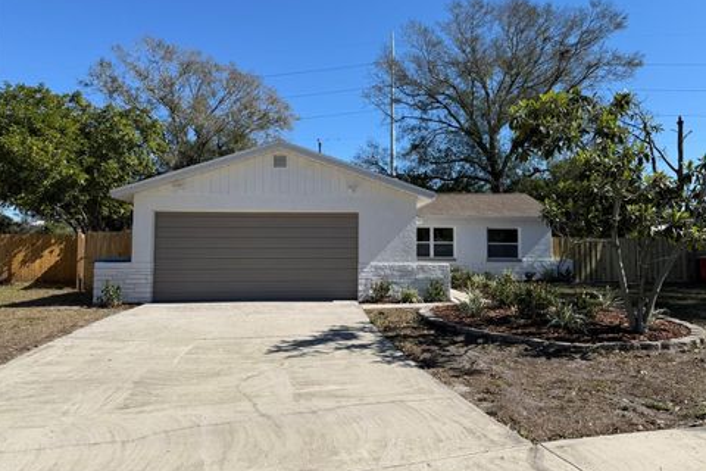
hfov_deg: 69.4
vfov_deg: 49.5
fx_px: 510
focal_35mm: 26
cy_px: 220
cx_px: 362
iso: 80
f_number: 1.78
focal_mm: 6.76
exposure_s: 1/5319
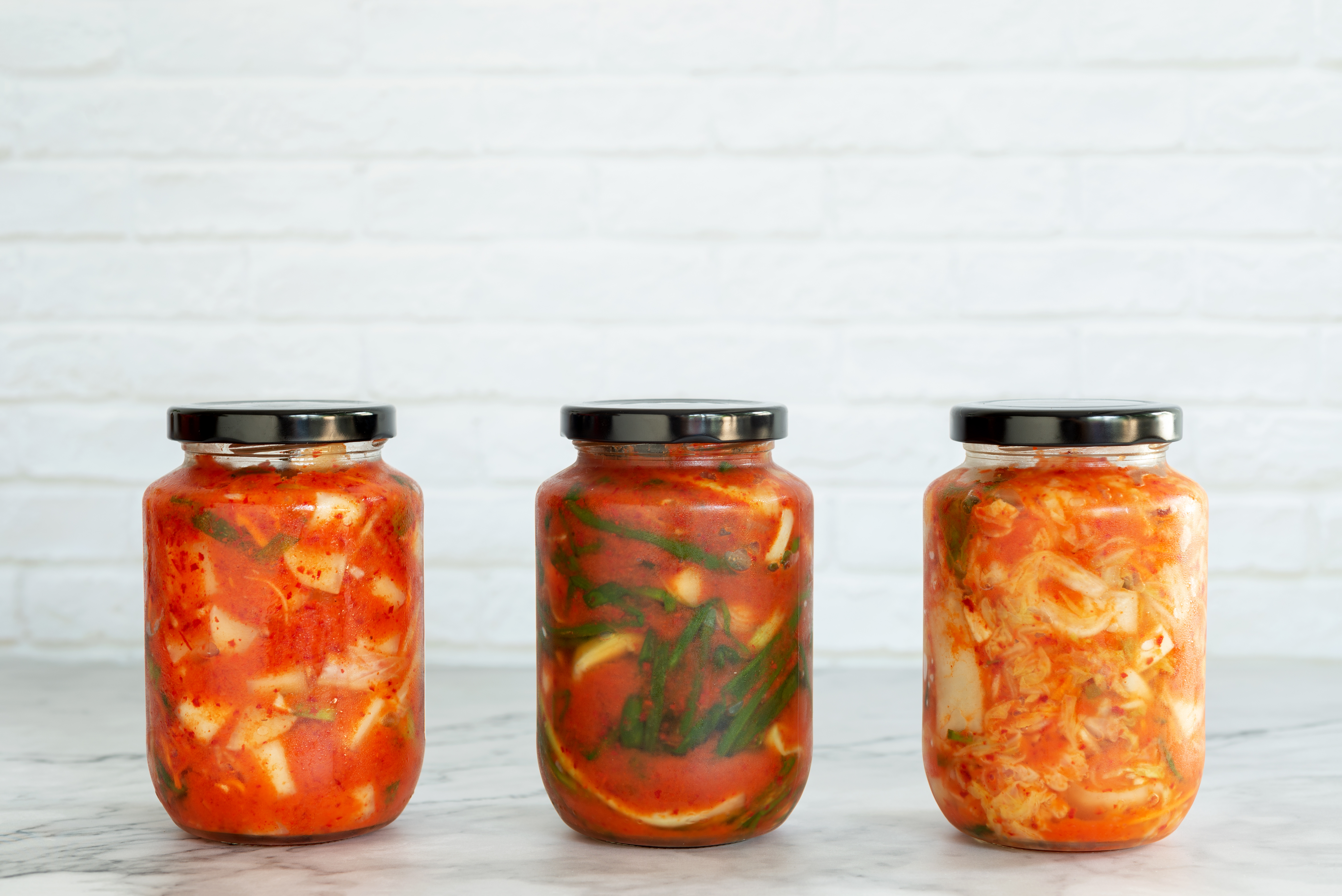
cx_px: 671
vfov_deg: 22.6
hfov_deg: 33.4
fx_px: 2237
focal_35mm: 60
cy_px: 448
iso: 100
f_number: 8
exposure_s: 1/5
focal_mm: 60
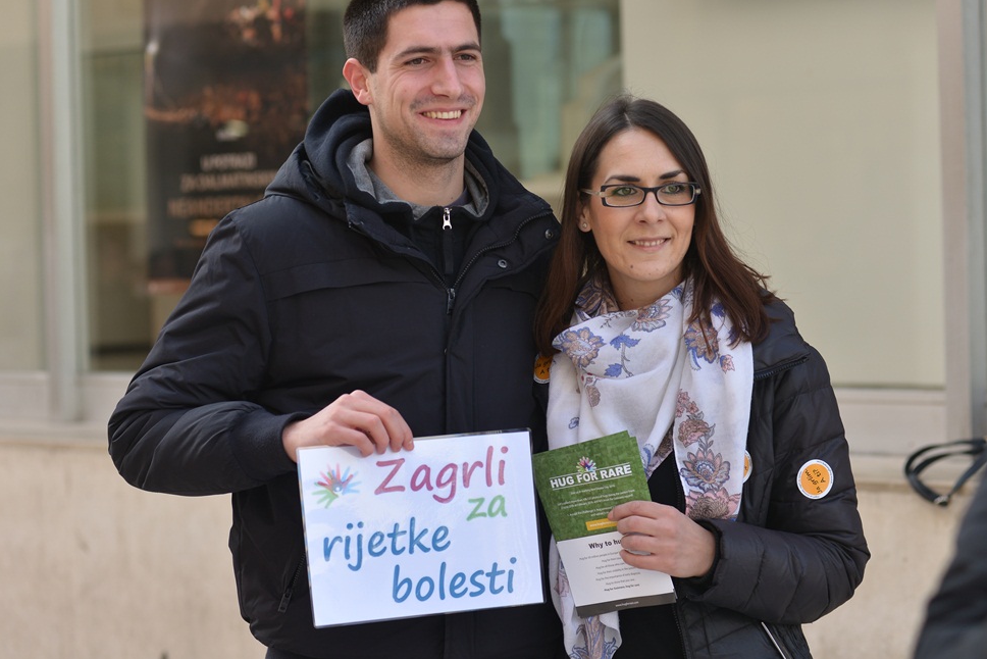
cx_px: 487
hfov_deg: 22.4
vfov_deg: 15.0
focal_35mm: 91
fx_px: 2496
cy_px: 312
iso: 320
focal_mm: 86
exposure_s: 1/640
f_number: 4.5
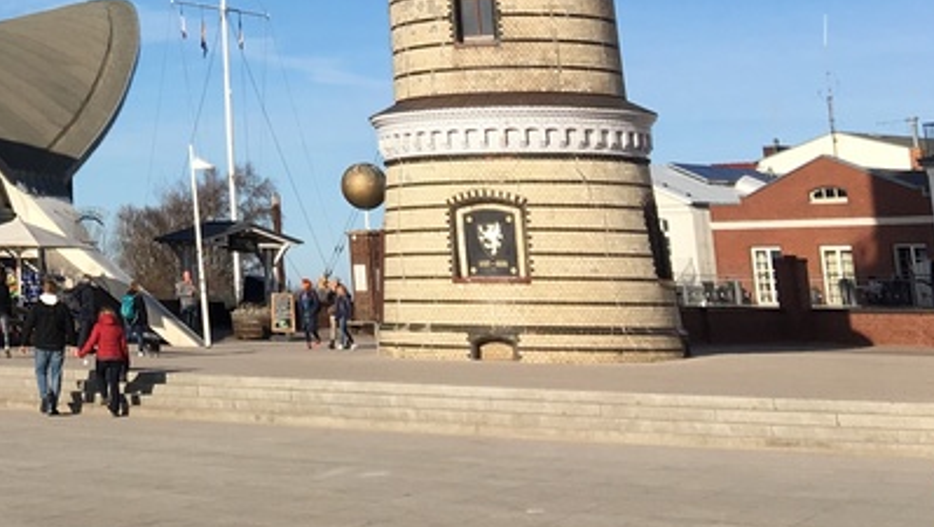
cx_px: -197
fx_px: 2007
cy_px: -286
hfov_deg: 23.8
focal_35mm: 81
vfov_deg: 13.9
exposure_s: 1/2079
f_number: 2.2
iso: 25
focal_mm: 4.15
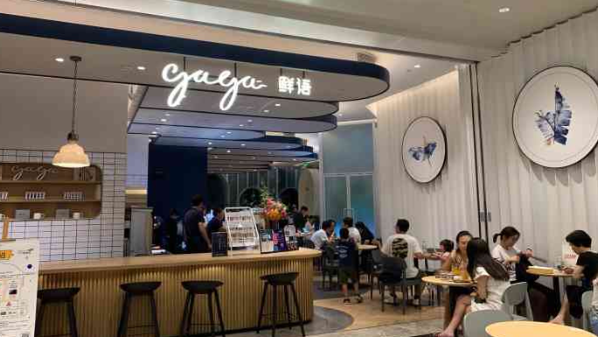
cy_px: 158
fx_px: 460
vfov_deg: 40.2
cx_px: 294
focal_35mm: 29
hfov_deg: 66.1
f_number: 1.8
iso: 100
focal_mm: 4.25
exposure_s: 1/49
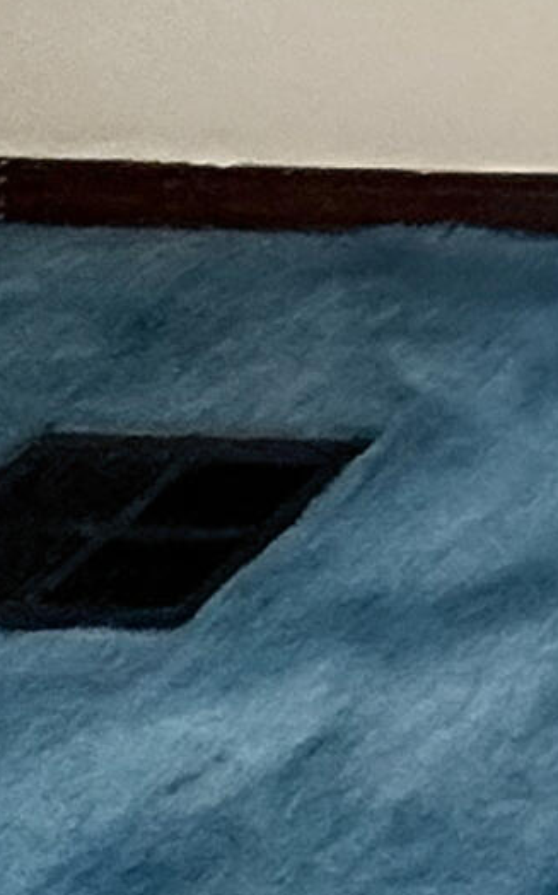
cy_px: -765
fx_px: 2070
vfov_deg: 18.4
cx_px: 2048
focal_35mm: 85
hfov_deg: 8.9
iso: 250
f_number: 2.2
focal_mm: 2.22
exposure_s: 1/99
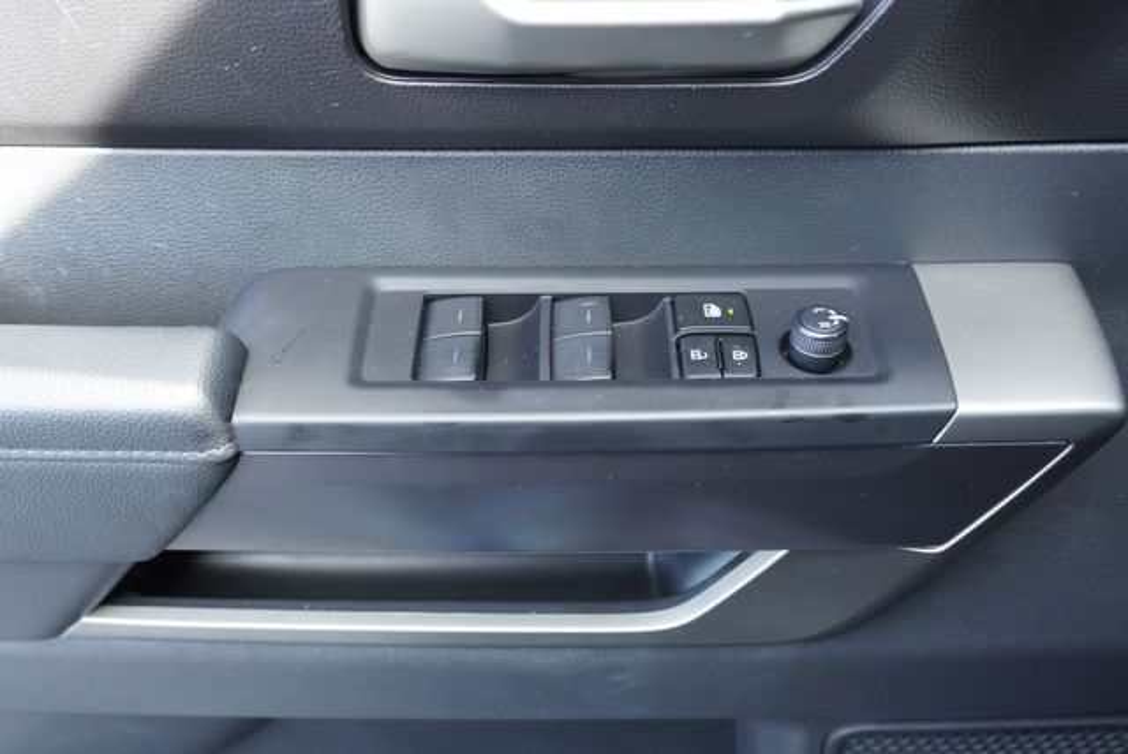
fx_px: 988
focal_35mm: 32
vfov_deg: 41.8
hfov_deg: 59.4
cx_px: 564
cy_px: 377
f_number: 4
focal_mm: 21
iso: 320
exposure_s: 1/60
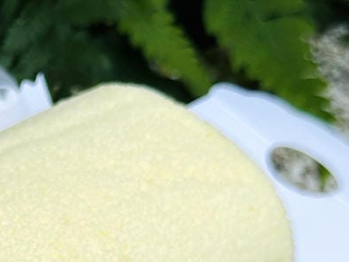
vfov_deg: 10.0
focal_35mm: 144
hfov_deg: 13.3
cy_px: 366
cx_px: -93
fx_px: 1452
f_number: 1.78
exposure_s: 1/250
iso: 50
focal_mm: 6.86
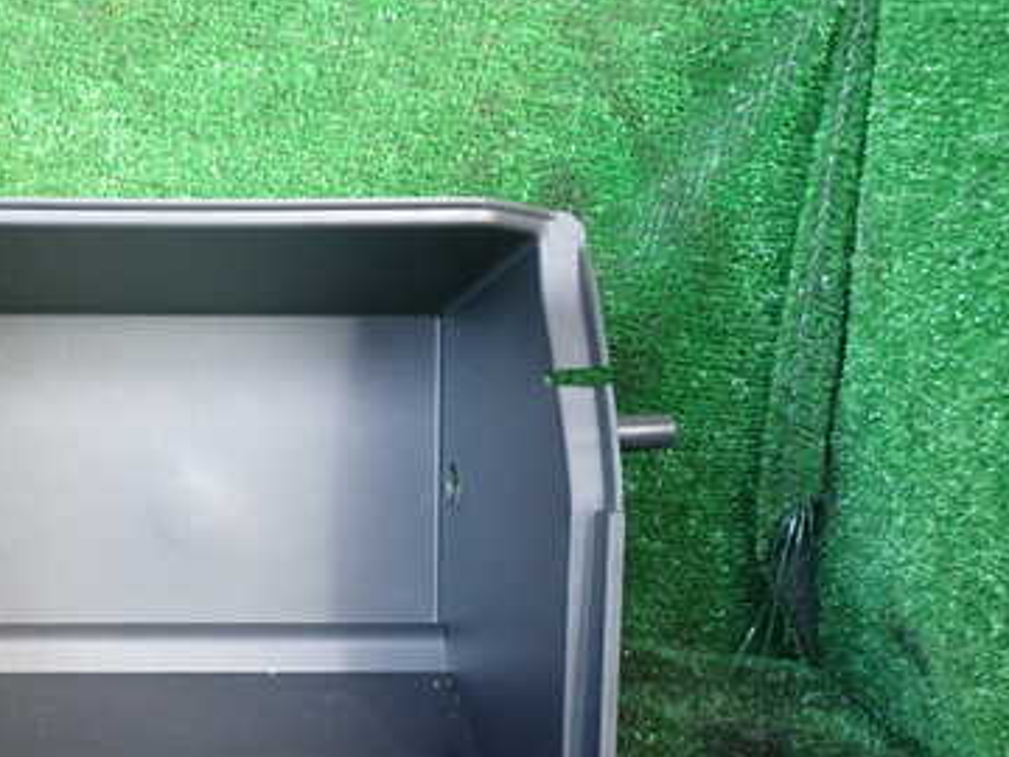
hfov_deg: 36.9
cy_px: 564
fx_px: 1457
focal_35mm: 50
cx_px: 202
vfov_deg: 28.7
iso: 200
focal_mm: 5.4
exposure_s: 1/40
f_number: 2.3
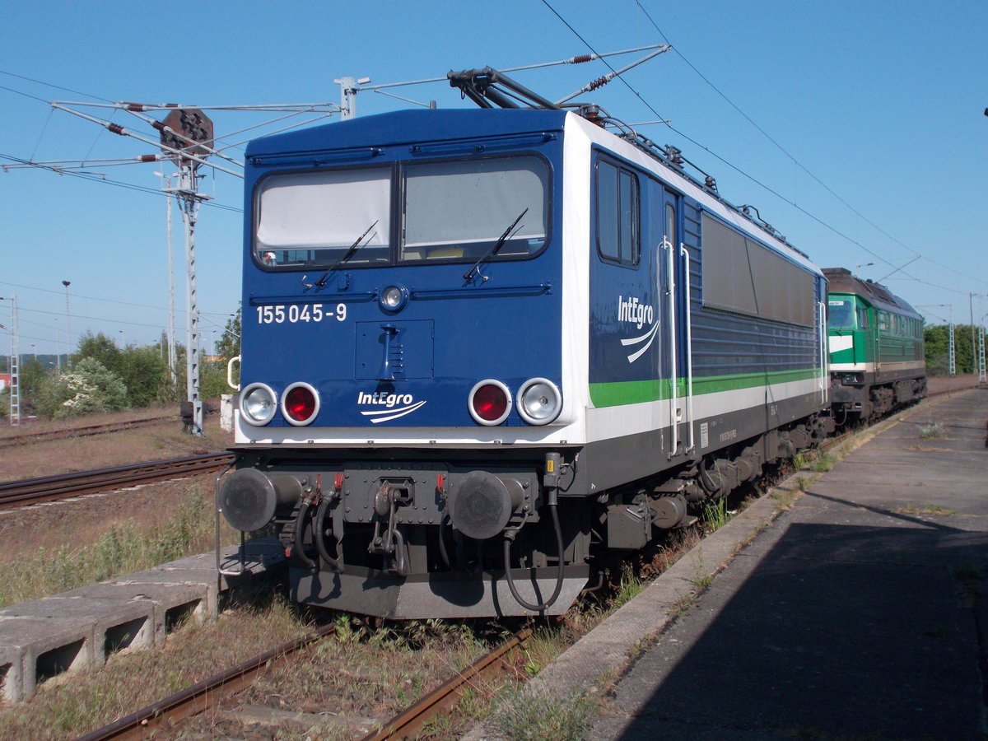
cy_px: 370
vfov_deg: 32.9
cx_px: 494
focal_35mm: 44
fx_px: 1256
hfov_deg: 42.9
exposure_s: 1/125
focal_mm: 7.9
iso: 80
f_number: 10.6
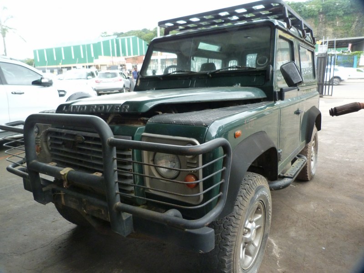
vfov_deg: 54.9
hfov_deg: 69.4
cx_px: 182
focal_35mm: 25
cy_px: 136
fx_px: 263
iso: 320
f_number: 2.8
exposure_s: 1/60
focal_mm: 4.5
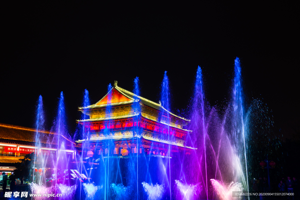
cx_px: 150
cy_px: 100
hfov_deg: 49.5
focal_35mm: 39
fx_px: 325
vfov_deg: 34.2
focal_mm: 39
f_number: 4
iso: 640
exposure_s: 1/40
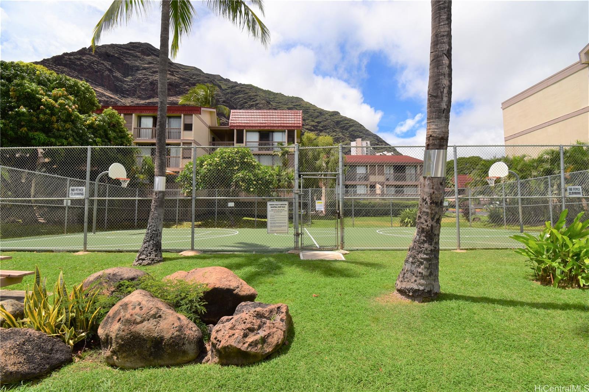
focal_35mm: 15
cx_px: 294
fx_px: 245
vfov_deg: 77.3
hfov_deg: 100.4
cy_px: 196
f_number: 11
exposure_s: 1/200
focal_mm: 10
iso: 100
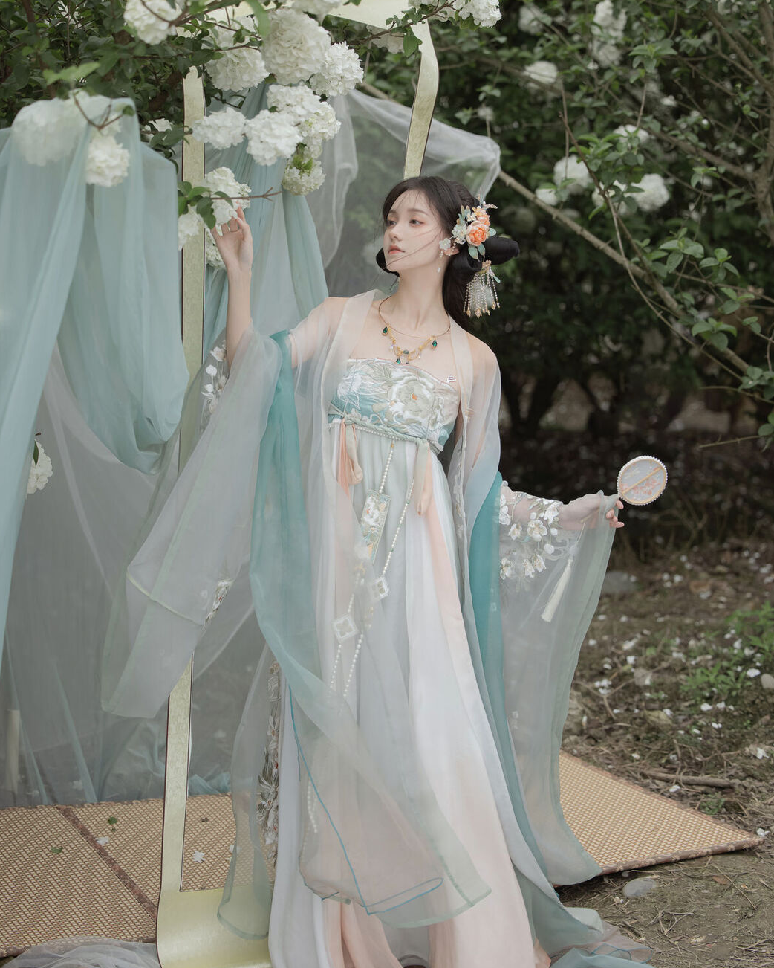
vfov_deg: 22.7
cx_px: 388
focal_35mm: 84
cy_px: 438
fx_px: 2405
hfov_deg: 18.3
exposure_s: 1/1000
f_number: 2.8
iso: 200
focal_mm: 75
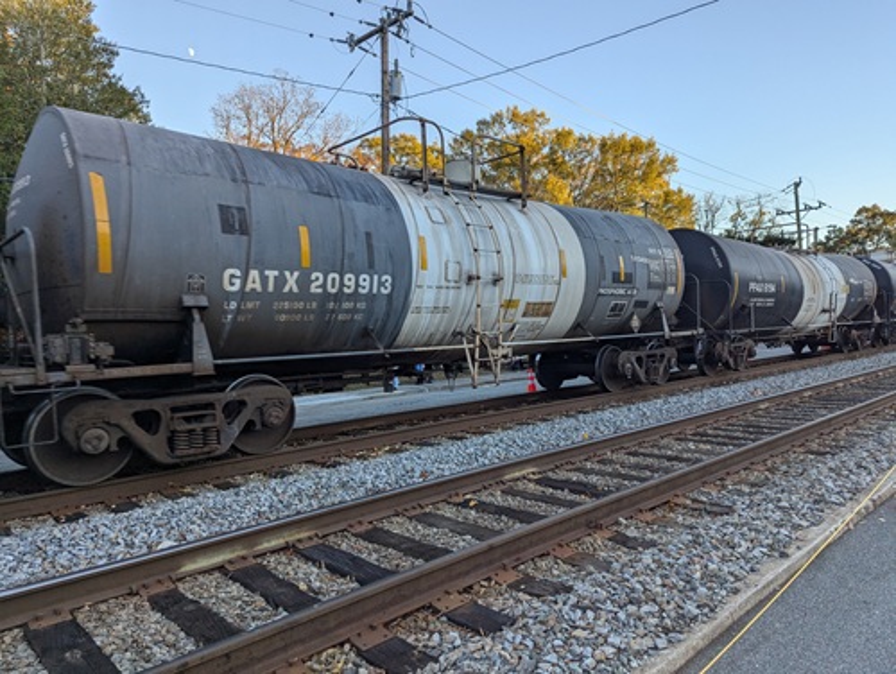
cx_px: 448
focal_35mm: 24
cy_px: 337
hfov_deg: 71.5
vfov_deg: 56.9
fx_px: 622
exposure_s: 1/299
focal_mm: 6.81
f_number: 1.85
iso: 39
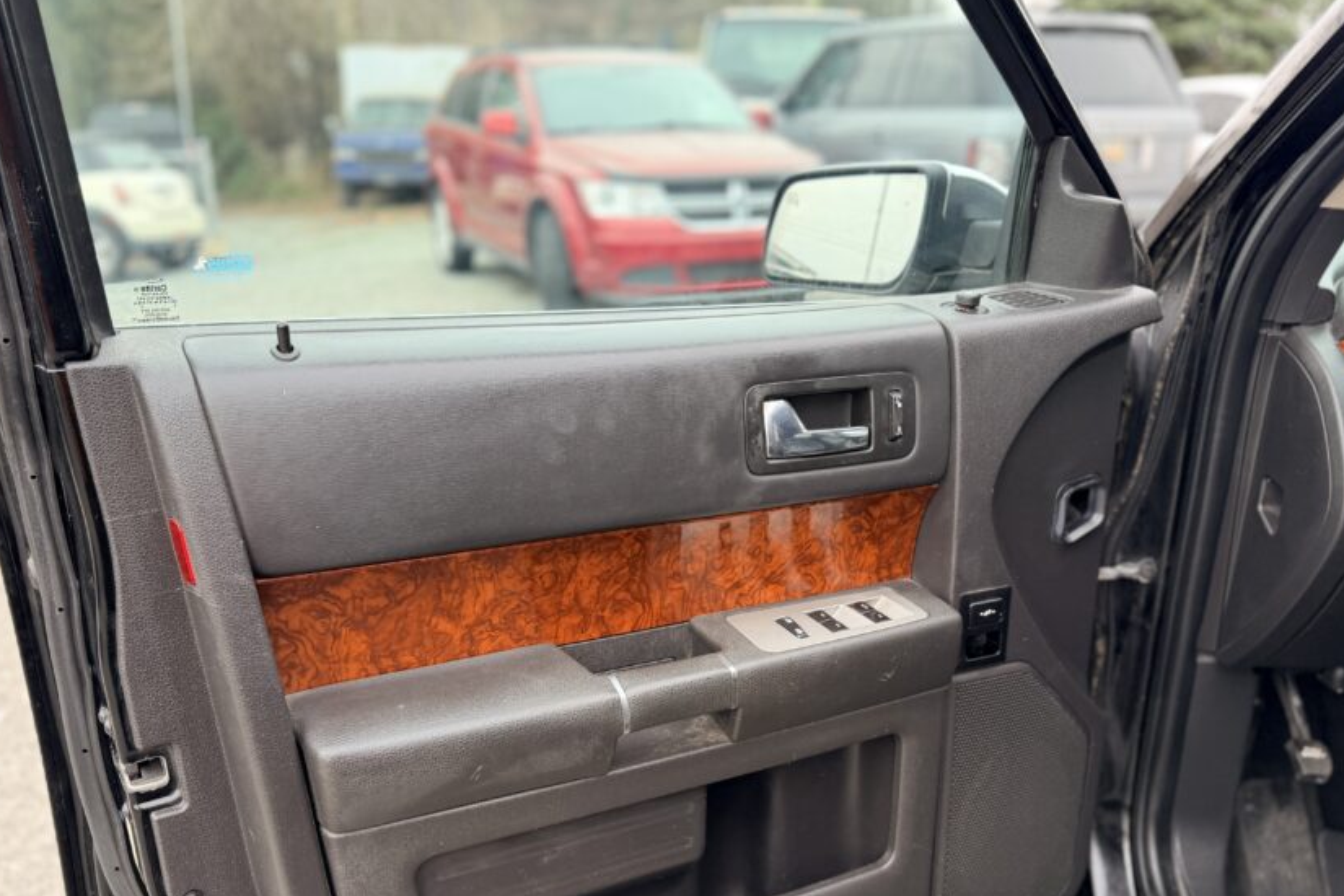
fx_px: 1157
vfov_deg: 42.0
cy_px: 564
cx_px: 655
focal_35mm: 31
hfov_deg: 60.3
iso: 80
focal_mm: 6.76
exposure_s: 1/141
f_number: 1.78
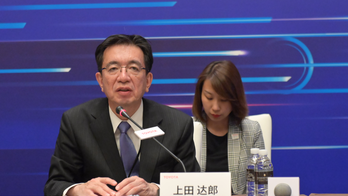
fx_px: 1024
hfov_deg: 19.3
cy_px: 107
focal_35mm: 111
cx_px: 174
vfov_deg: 10.9
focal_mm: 70
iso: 5000
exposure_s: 1/125
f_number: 4
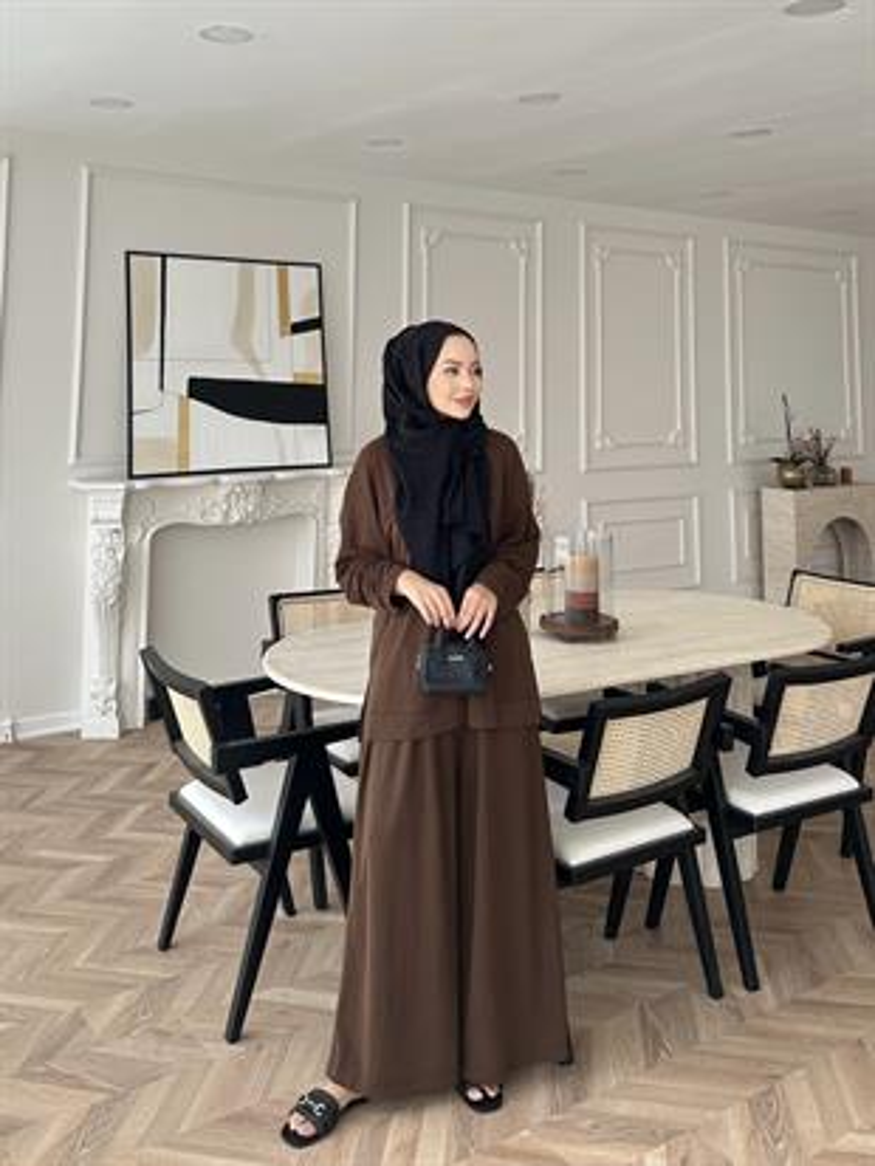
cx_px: 438
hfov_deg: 56.8
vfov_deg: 71.6
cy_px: 583
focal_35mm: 24
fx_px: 808
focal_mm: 6.86
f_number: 1.78
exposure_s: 1/268
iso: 80
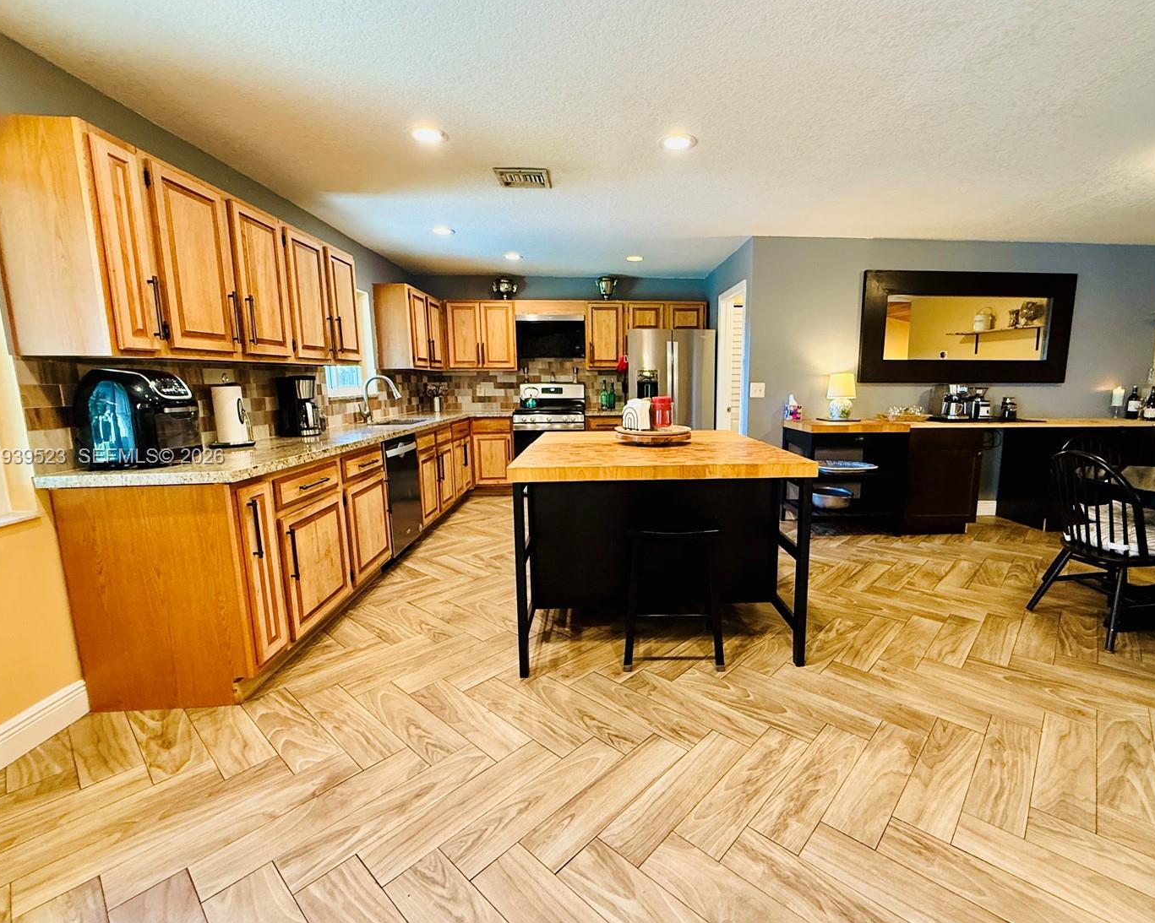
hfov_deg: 92.8
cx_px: 637
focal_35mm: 16
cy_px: 458
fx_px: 547
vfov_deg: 80.4
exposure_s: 1/60
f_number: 2.2
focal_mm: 2.22
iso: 400
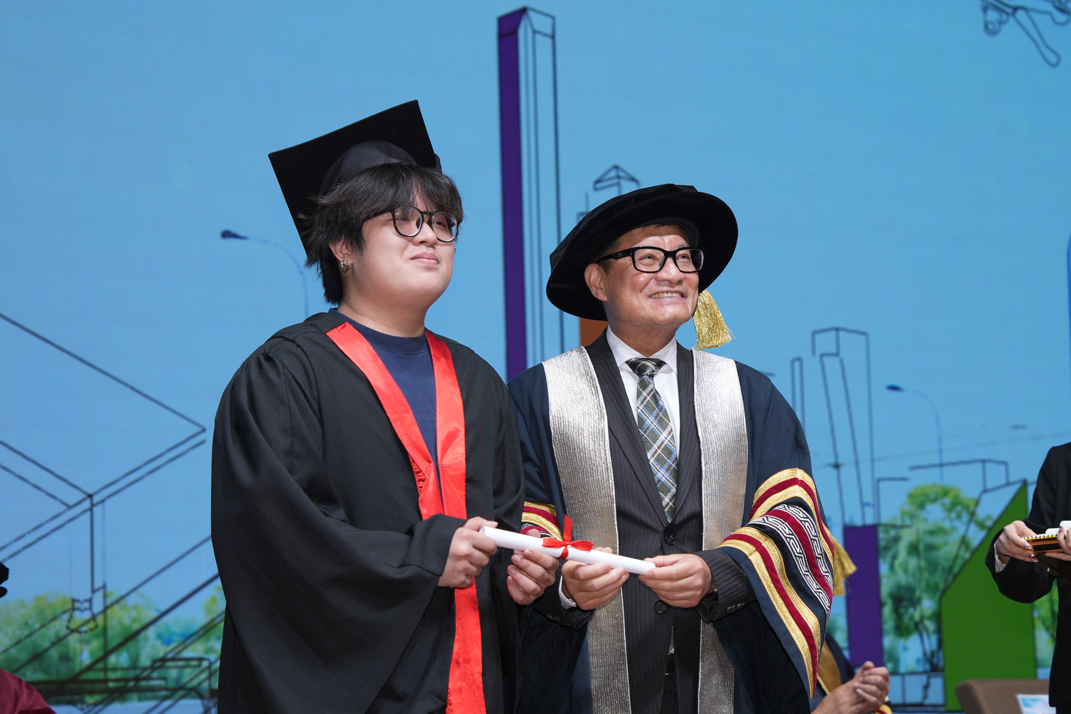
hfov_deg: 20.0
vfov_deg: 13.4
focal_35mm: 102
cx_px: 536
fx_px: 3034
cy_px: 357
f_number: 2.8
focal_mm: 68
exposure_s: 1/100
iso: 200
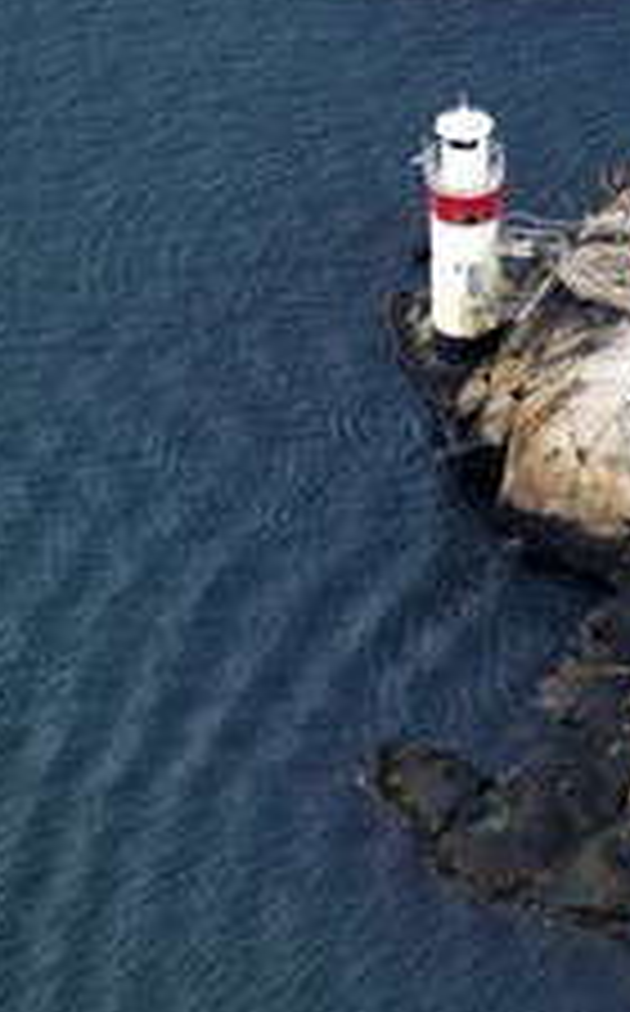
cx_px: 916
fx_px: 10252
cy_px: 562
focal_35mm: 372
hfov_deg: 3.5
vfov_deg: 5.7
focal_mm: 130
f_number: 2.8
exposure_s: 1/2000
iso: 160
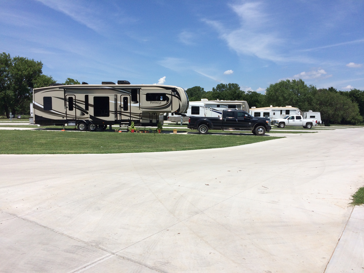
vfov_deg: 48.2
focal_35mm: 29
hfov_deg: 61.7
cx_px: 182
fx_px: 305
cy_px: 136
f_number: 2.2
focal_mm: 4.15
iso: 40
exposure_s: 1/4566
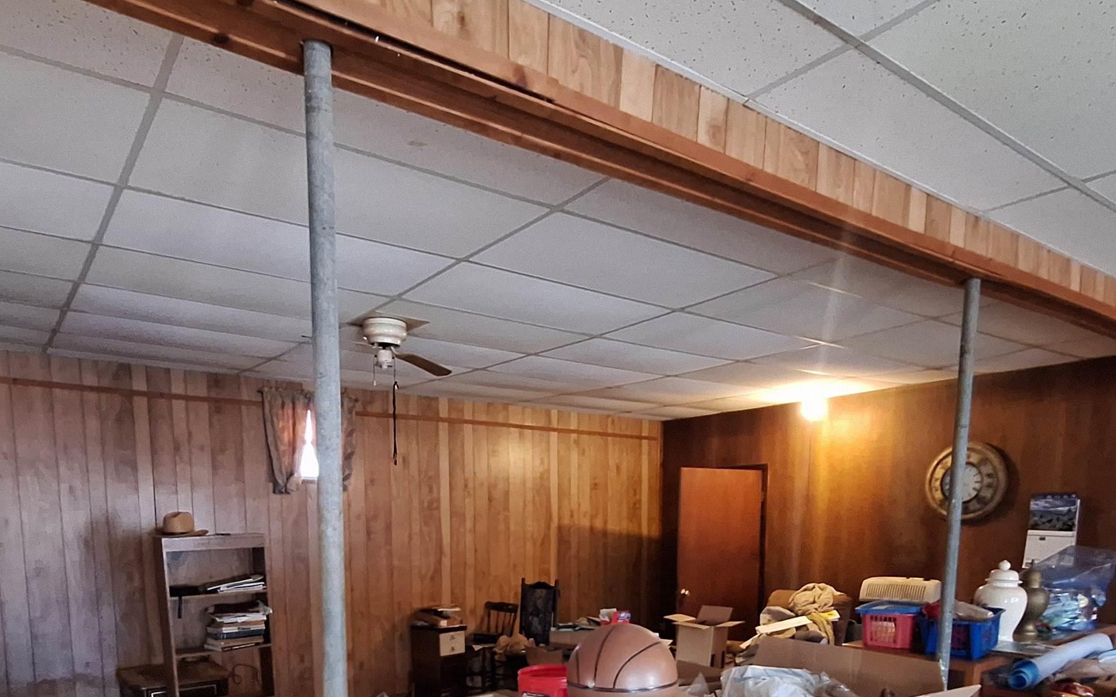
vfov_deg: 46.0
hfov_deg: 74.8
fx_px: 730
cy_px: 632
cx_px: 534
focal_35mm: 24
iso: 640
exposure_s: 1/20
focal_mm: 1.74
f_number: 2.2
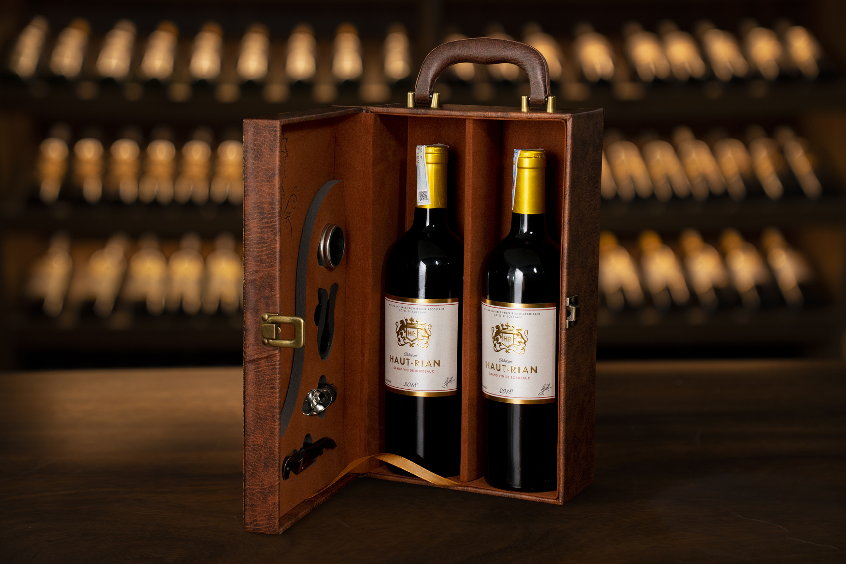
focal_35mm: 70
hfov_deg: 28.8
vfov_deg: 19.5
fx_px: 1645
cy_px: 282
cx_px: 423
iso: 1000
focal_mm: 70
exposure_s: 1/50
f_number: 7.1
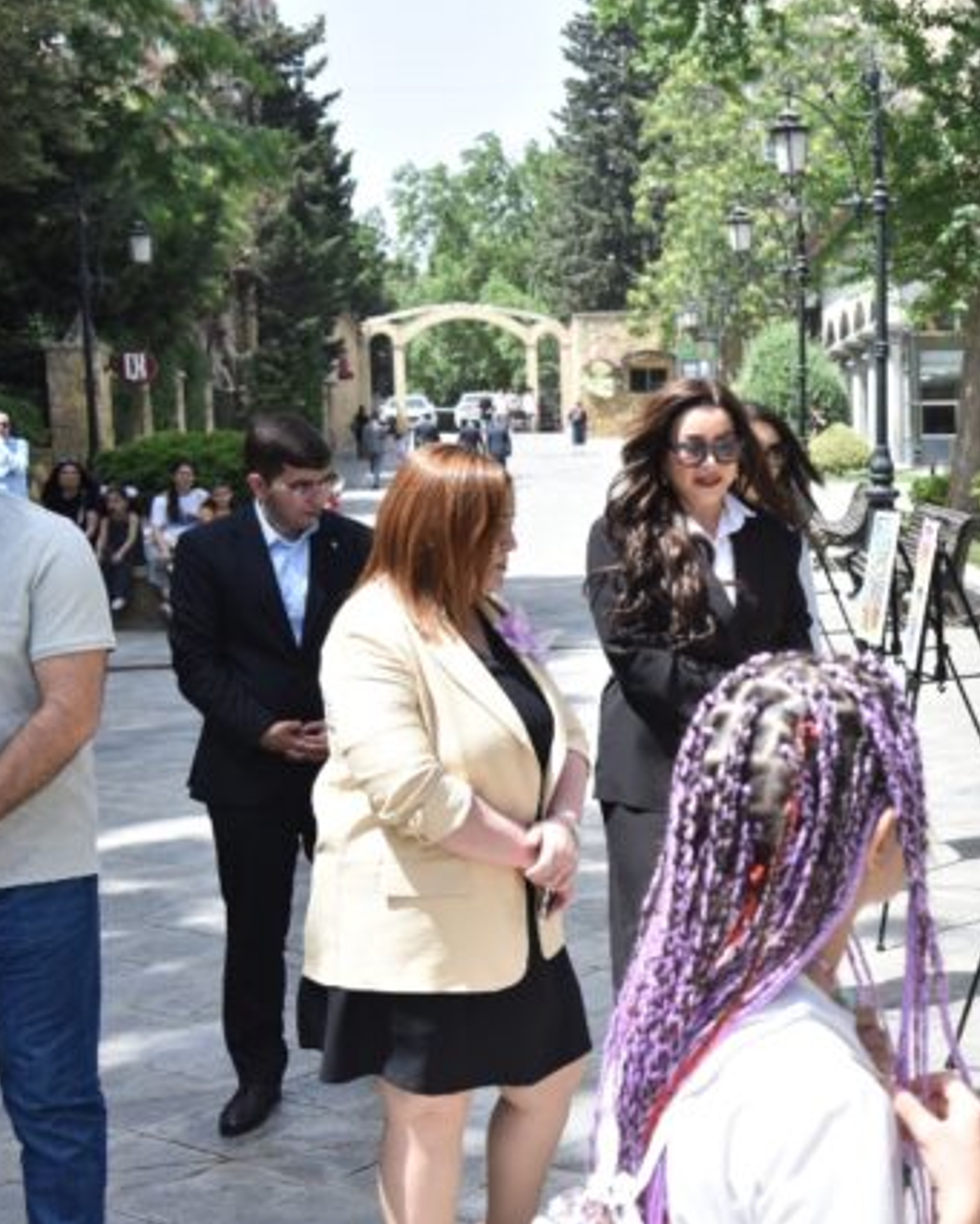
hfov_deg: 27.2
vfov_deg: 34.7
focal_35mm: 54
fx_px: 1957
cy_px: 609
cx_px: 864
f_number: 6.3
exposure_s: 1/640
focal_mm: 38
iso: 500
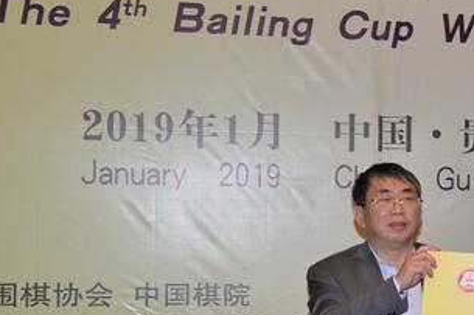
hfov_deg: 18.0
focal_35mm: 111
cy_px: 238
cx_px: 462
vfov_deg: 12.3
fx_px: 1461
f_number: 5
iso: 1000
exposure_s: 1/60
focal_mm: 52
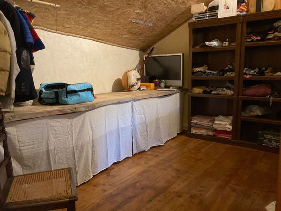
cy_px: 106
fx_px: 227
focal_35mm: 28
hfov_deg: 63.4
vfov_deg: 49.7
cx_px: 140
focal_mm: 3.99
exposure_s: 1/30
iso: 500
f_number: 1.8
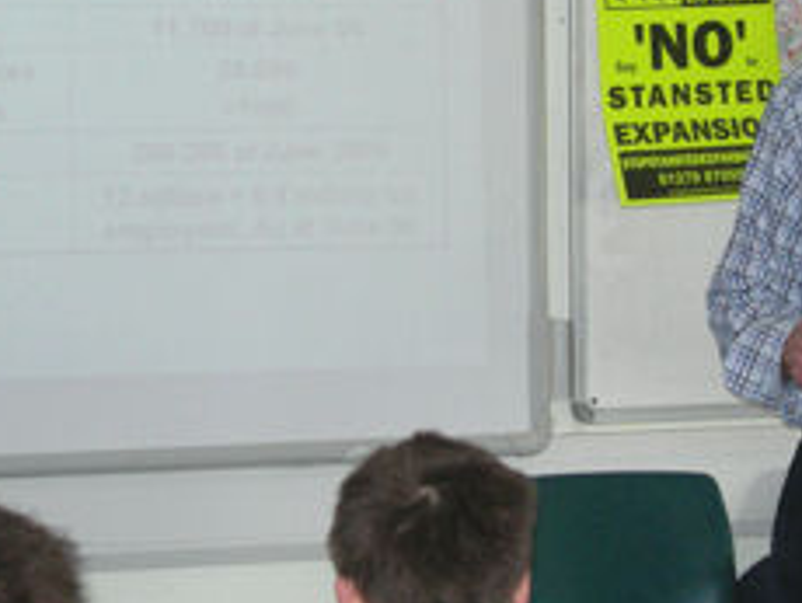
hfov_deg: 11.0
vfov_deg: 8.3
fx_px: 4175
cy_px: 230
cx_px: 513
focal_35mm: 180
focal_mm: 19.1
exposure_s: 1/60.1
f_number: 4.3
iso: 154
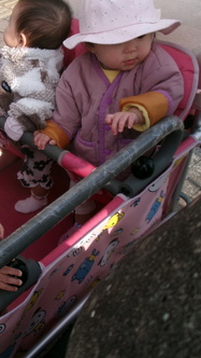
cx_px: -4
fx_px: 435
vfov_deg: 44.5
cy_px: 160
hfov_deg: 24.7
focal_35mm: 46
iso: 100
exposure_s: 1/450
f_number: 3.9
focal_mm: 5.1
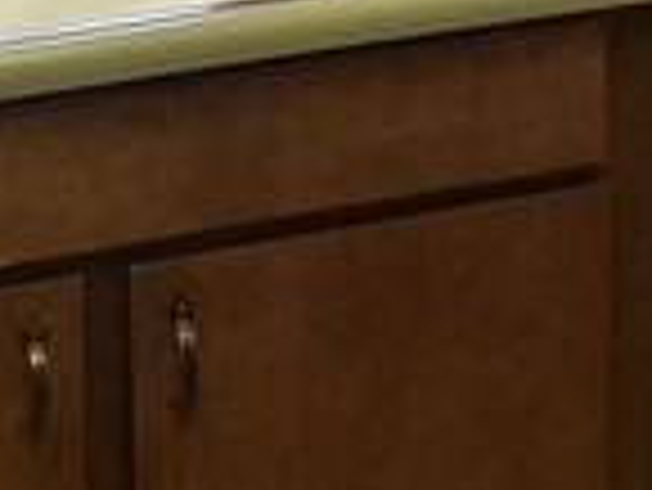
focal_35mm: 115
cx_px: 202
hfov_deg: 17.1
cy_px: -418
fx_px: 2168
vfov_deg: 11.8
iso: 250
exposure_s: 1/60
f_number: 1.5
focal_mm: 5.7
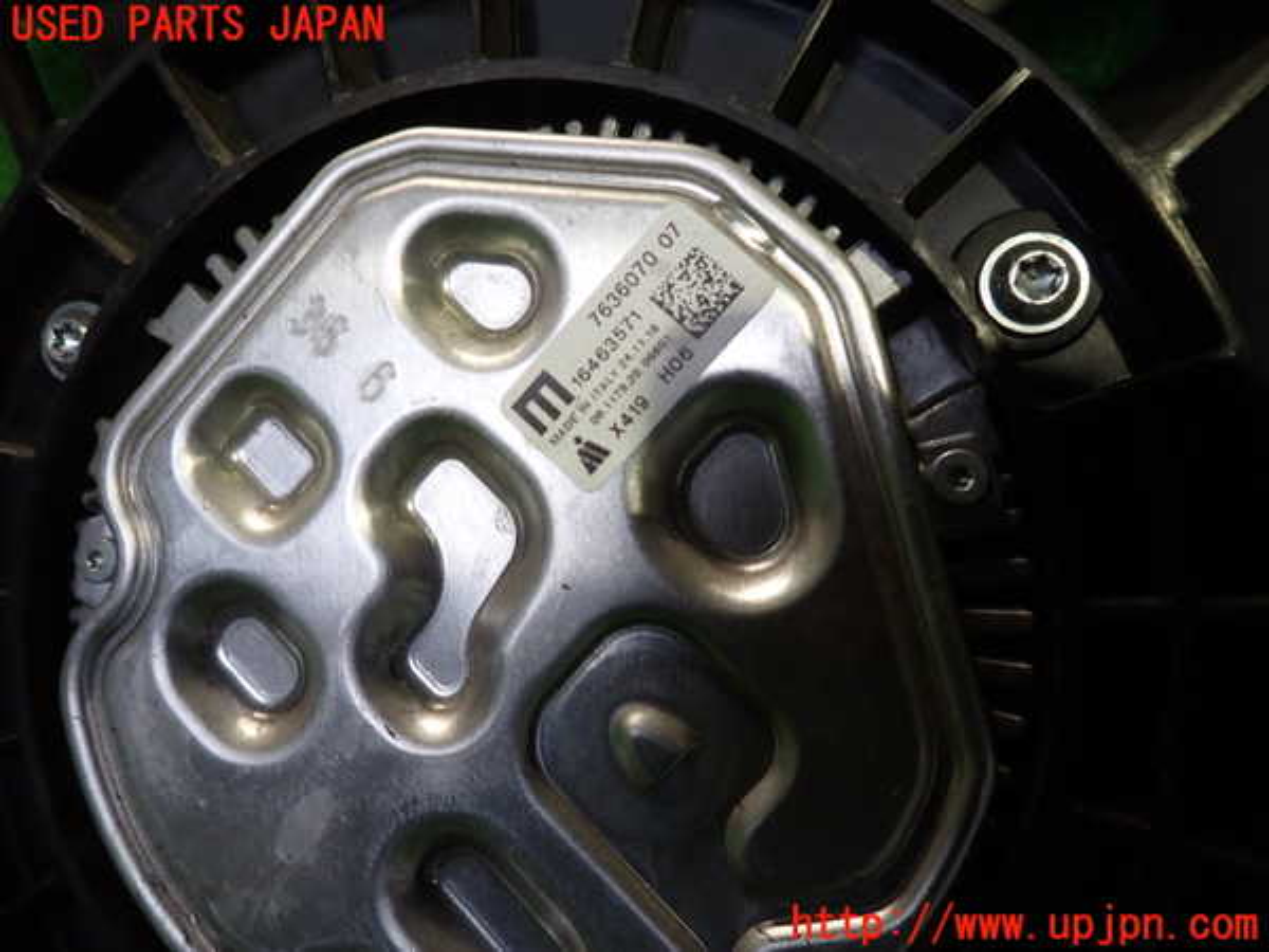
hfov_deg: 69.4
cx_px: 634
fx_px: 916
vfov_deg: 54.9
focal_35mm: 25
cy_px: 476
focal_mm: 4.5
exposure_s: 1/50
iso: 200
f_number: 2
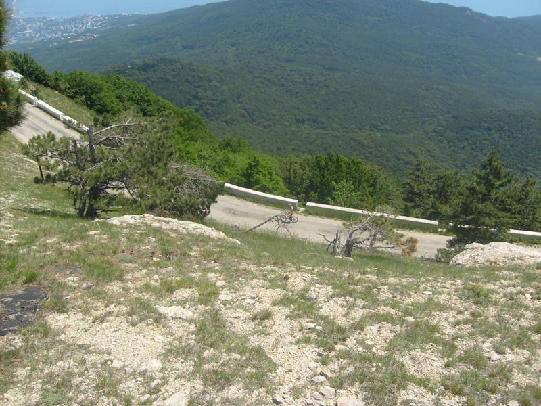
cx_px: 270
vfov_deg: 40.7
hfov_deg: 52.6
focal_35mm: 35
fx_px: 547
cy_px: 203
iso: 80
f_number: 7.1
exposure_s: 1/250
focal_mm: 5.8
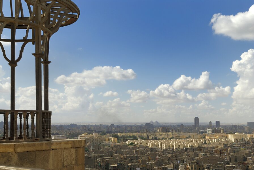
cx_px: 127
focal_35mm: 52
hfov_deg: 37.8
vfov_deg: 25.8
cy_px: 85
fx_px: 371
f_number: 9
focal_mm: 35
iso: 100
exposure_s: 1/400
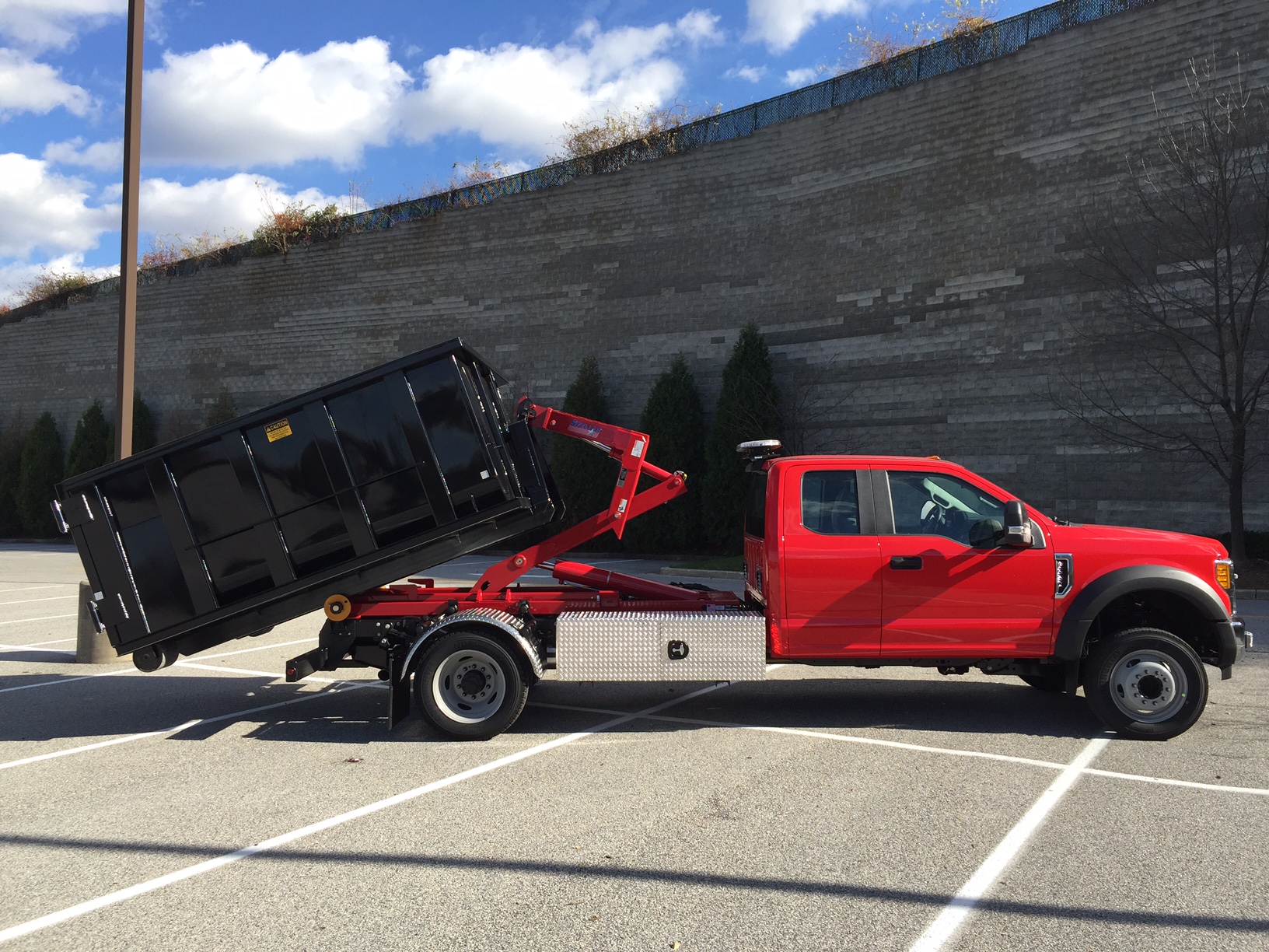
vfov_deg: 48.2
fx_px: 1063
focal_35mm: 29
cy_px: 476
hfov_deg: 61.7
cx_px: 634
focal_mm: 4.15
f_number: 2.2
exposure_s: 1/1099
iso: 32
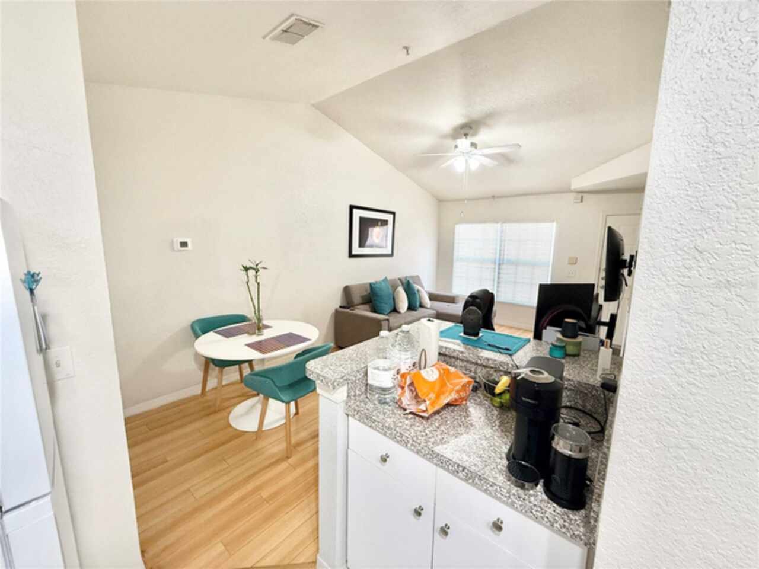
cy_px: 284
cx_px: 380
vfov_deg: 85.7
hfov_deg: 102.1
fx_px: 307
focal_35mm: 14
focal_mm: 2.22
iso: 320
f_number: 2.2
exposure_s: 1/120
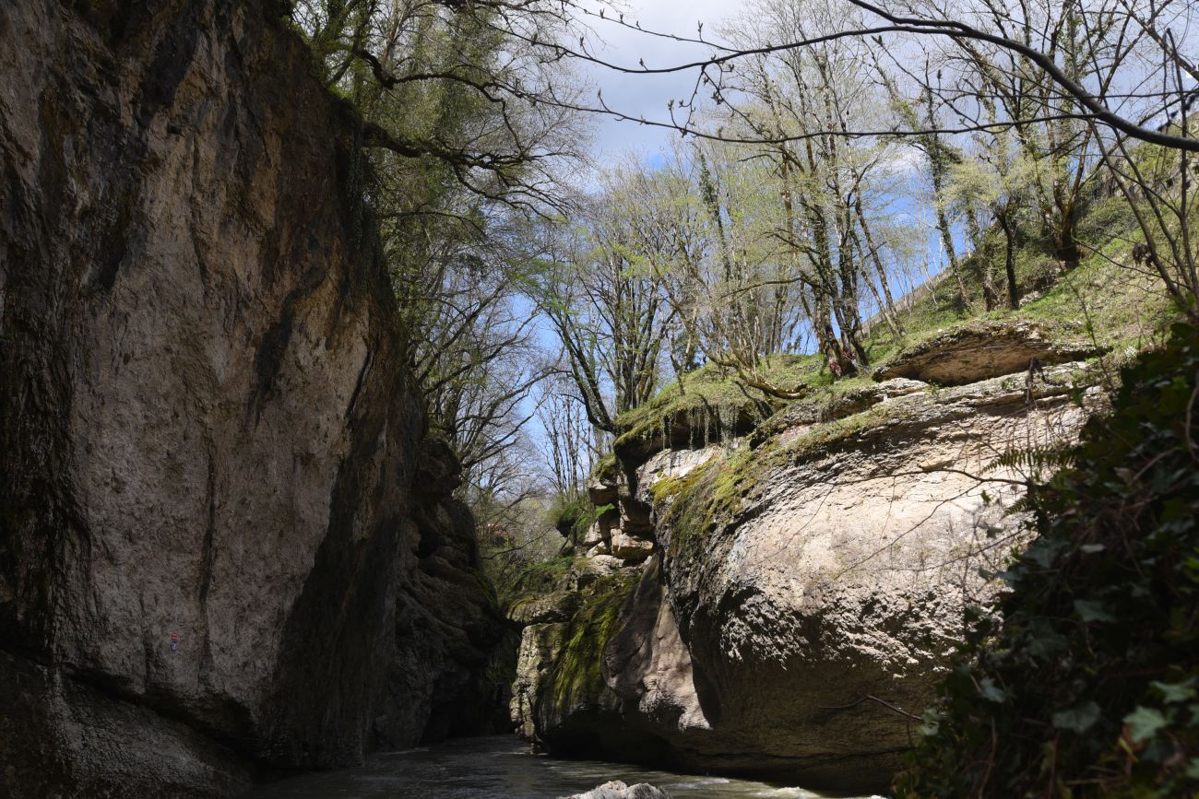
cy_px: 400
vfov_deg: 36.9
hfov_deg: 53.1
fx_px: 1199
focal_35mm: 36
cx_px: 600
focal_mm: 36
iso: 125
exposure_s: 1/125
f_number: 9
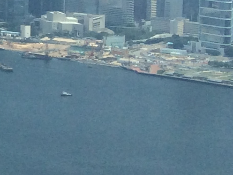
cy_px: -114
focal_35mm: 197
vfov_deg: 7.4
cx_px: -477
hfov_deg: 8.4
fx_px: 1326
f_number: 2.2
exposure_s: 1/1109
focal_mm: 4.12
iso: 32
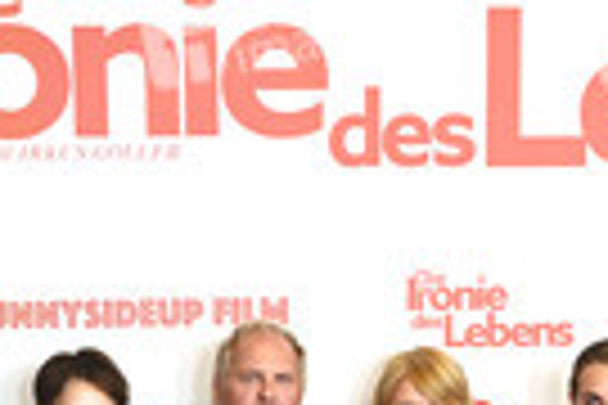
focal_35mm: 112
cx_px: 318
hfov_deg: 18.3
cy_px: 598
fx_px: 1886
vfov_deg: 11.8
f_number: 2.8
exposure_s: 1/125
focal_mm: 33.5
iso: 320
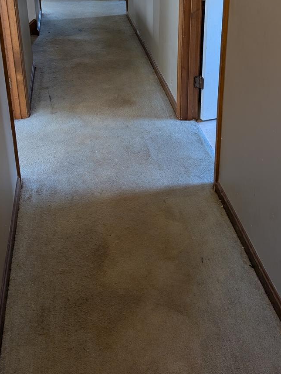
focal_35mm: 43
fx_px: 464
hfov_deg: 33.7
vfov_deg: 41.8
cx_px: 132
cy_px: 73
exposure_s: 1/23.8
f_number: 1.68
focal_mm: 6.9
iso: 155
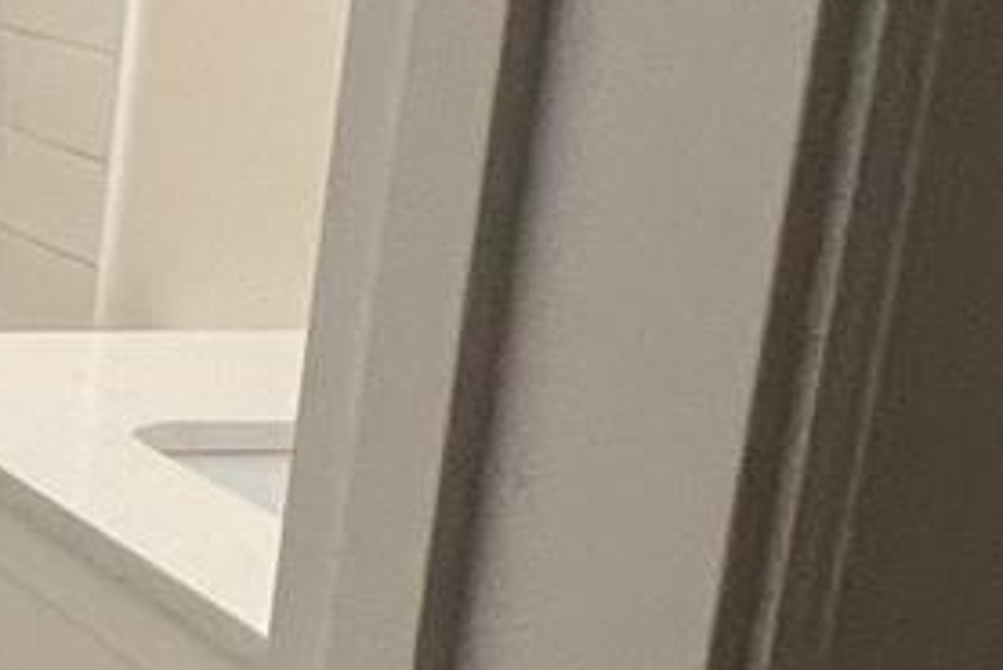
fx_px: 2174
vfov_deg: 17.5
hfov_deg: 18.6
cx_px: -920
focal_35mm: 78
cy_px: 243
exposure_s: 1/120
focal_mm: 1.57
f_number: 1.8
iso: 160
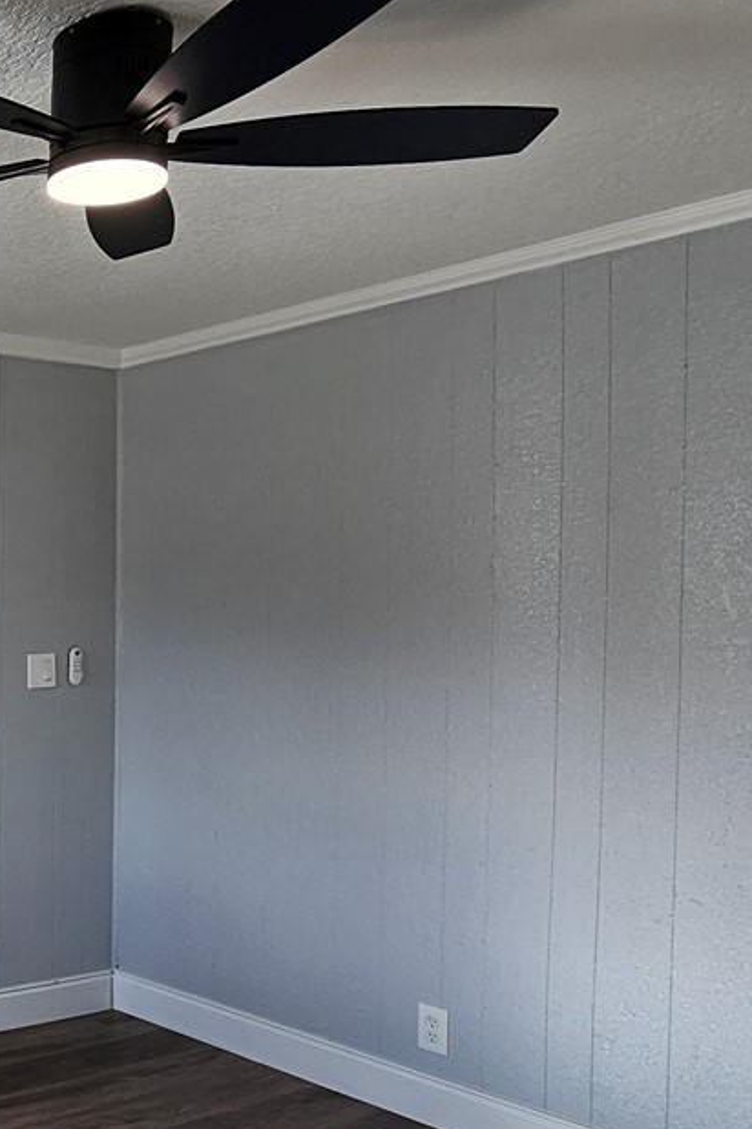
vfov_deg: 54.1
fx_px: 1097
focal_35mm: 35
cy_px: 670
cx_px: -314
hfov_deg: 28.2
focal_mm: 2.2
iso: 50
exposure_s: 1/146
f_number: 2.2
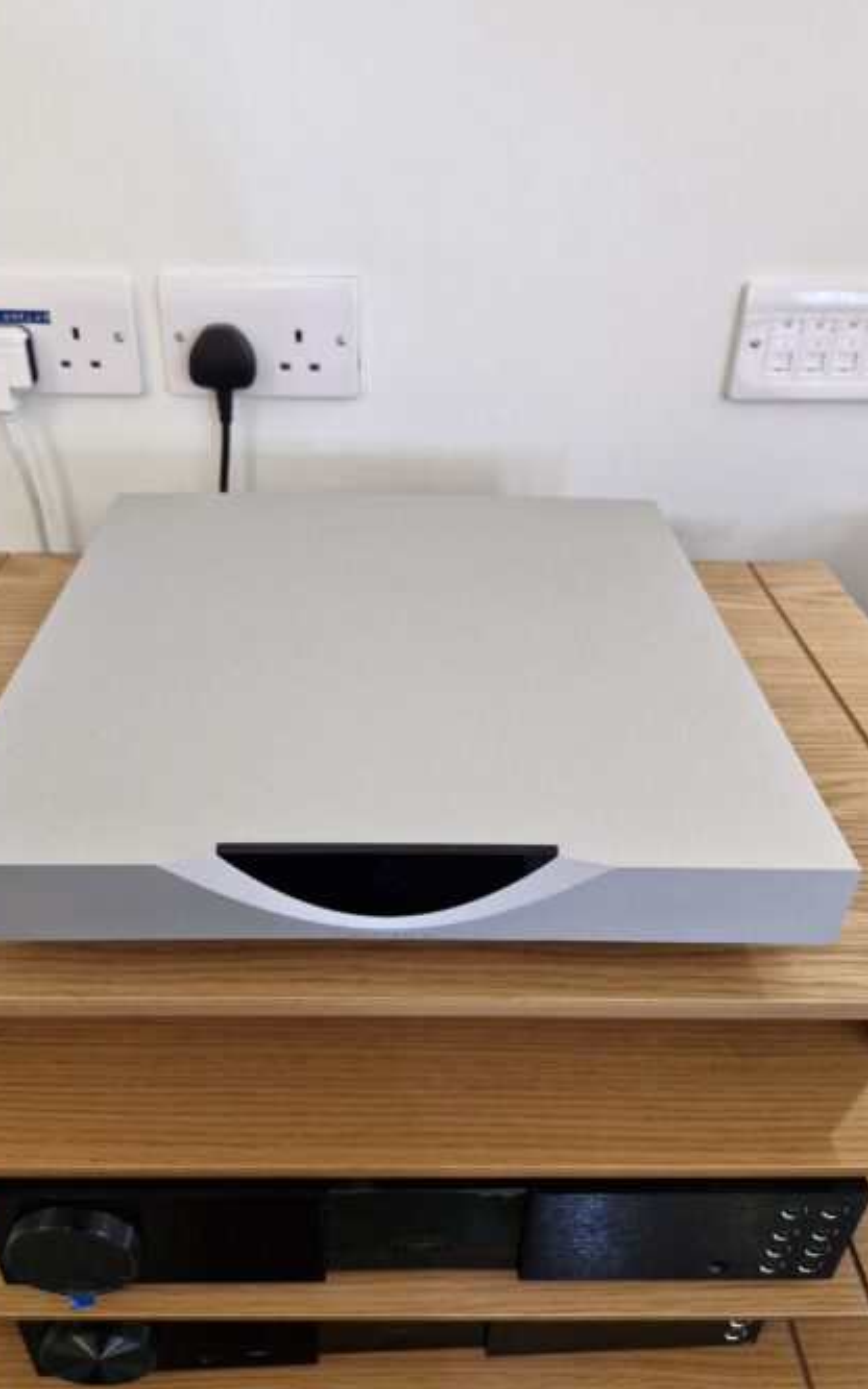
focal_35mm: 25
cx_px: 407
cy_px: 704
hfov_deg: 49.2
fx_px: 947
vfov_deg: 72.6
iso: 640
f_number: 1.8
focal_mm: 5.54
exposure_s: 1/100
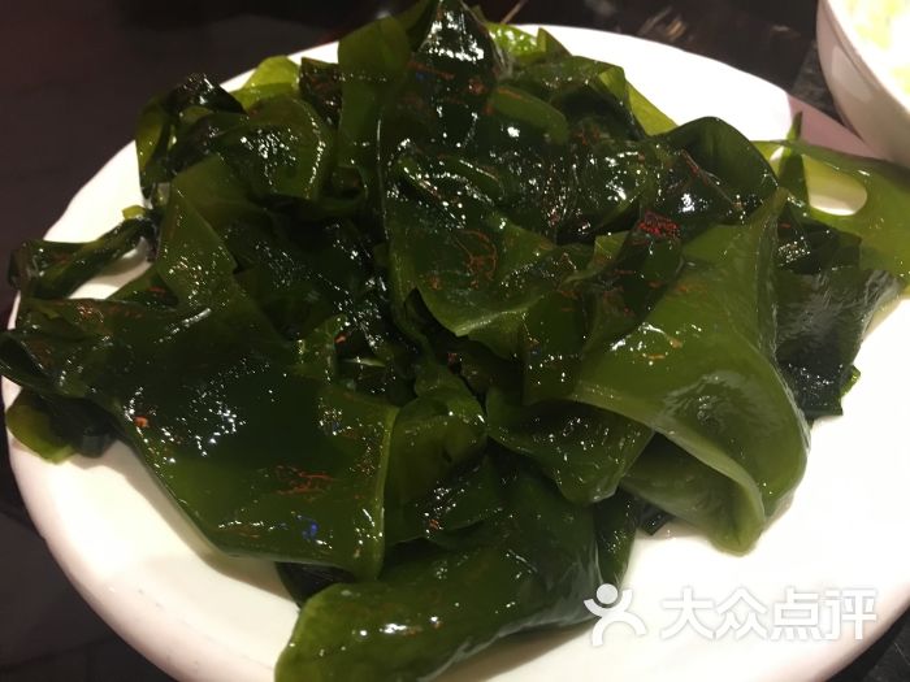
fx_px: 762
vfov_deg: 48.2
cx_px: 455
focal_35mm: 29
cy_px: 341
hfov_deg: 61.7
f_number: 2.2
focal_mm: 4.15
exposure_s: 1/17
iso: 200
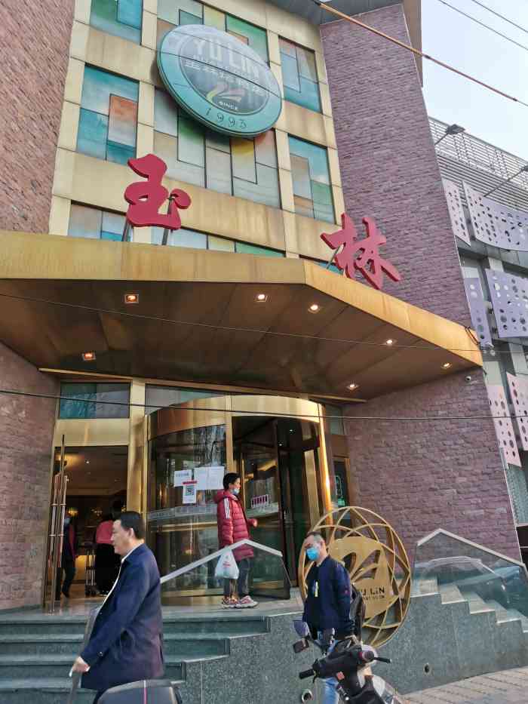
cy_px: 352
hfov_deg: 53.1
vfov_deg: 67.3
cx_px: 264
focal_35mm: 26
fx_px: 529
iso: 50
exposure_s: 1/185
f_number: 1.4
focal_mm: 4.66
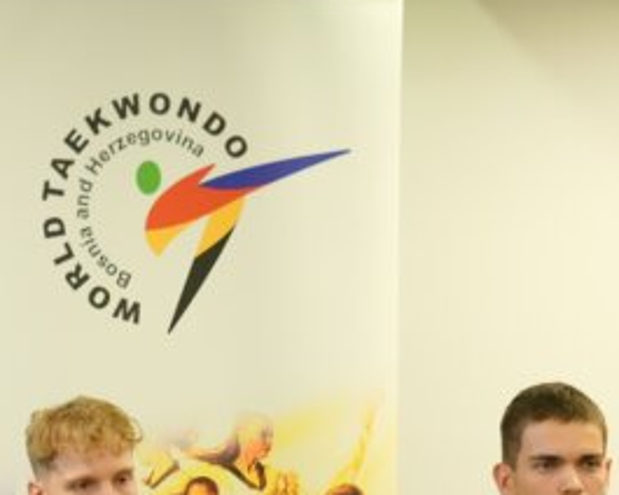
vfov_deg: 8.0
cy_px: 472
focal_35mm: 193
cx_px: -255
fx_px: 3536
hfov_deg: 9.8
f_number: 4
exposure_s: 1/160
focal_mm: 70
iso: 6400
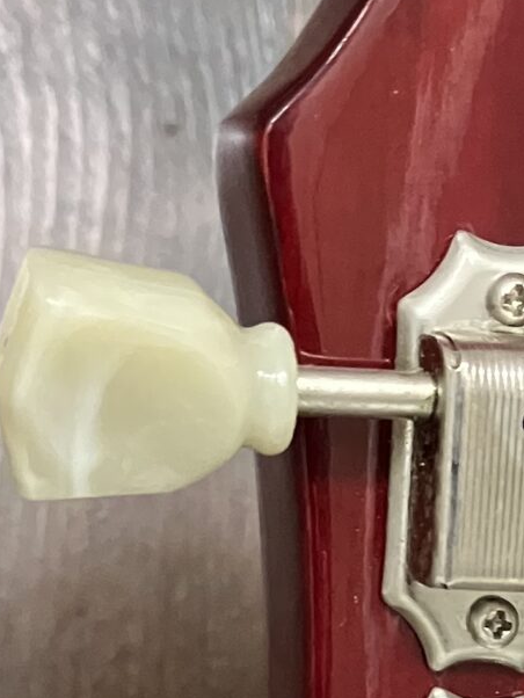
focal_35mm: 119
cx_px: 657
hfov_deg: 12.1
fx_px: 2400
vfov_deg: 15.5
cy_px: 973
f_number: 1.8
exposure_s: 1/30
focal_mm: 3.99
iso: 500
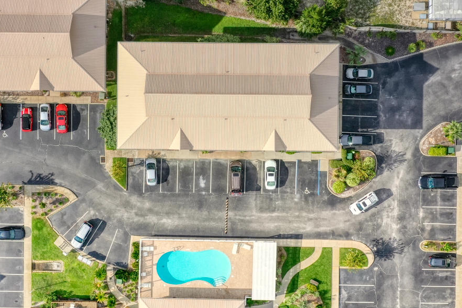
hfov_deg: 35.1
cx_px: 220
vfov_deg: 23.8
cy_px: 155
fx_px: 731
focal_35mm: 57
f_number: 6.3
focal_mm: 10.3
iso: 100
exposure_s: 1/500
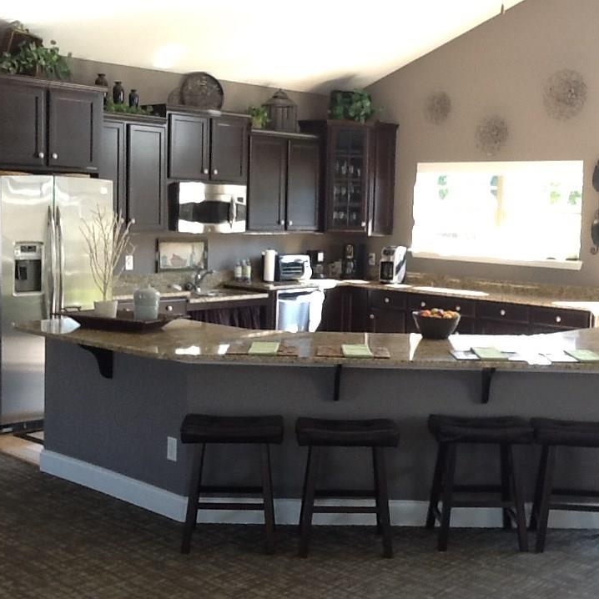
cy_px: 300
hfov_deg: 32.7
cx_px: 340
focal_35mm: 52
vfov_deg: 32.8
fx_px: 1018
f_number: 2.4
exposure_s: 1/30
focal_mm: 2.03
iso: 40
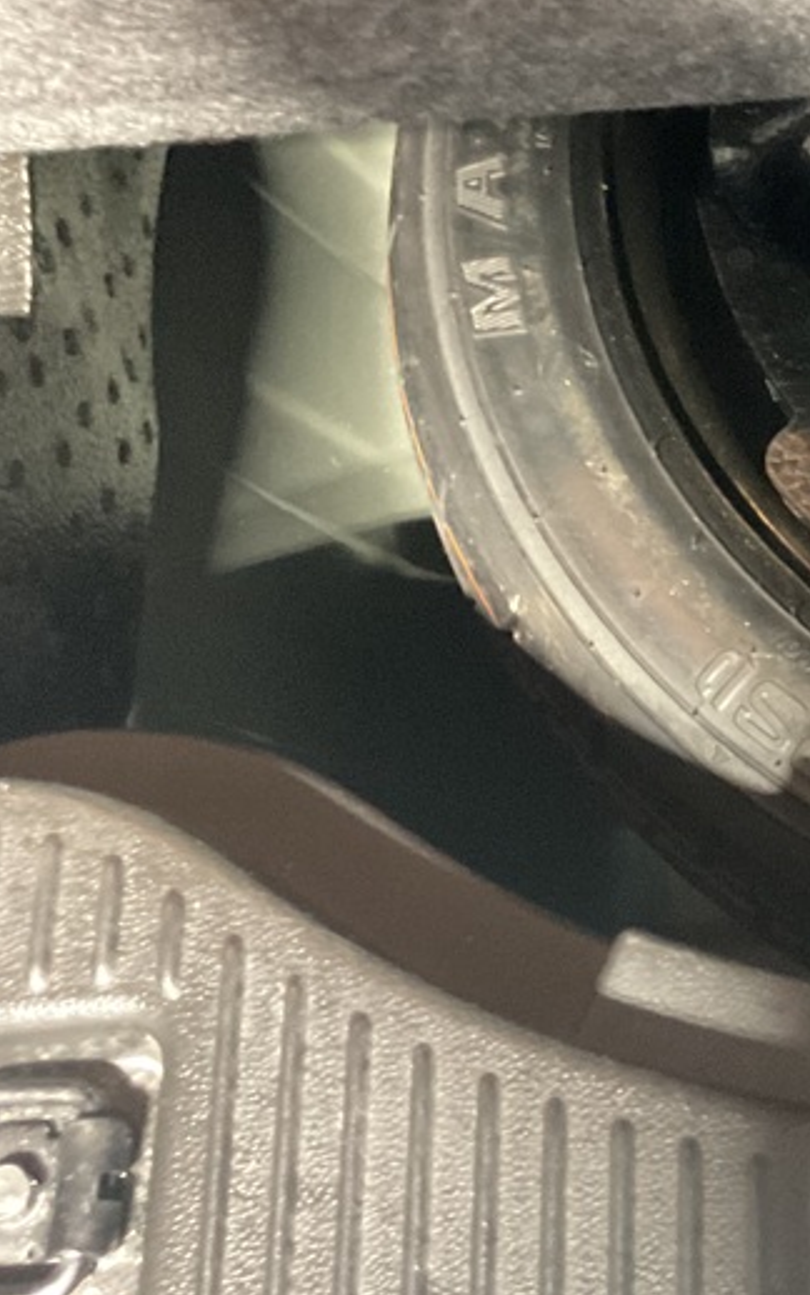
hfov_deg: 20.0
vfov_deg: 35.7
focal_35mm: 57
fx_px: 2012
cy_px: 595
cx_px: 1172
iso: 500
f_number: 1.8
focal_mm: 3
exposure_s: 1/24
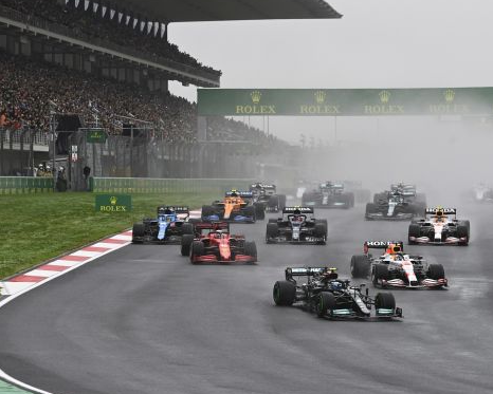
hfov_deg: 8.0
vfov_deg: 6.4
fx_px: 3532
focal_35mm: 242
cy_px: 197
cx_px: 308
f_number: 6.3
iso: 1000
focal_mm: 185
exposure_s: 1/1000
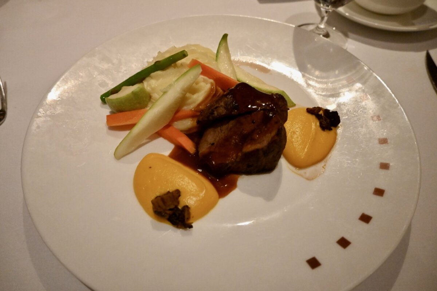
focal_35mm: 24
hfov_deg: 73.7
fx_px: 291
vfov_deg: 53.1
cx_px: 218
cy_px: 146
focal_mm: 16
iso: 5000
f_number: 3.5
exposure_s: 1/60
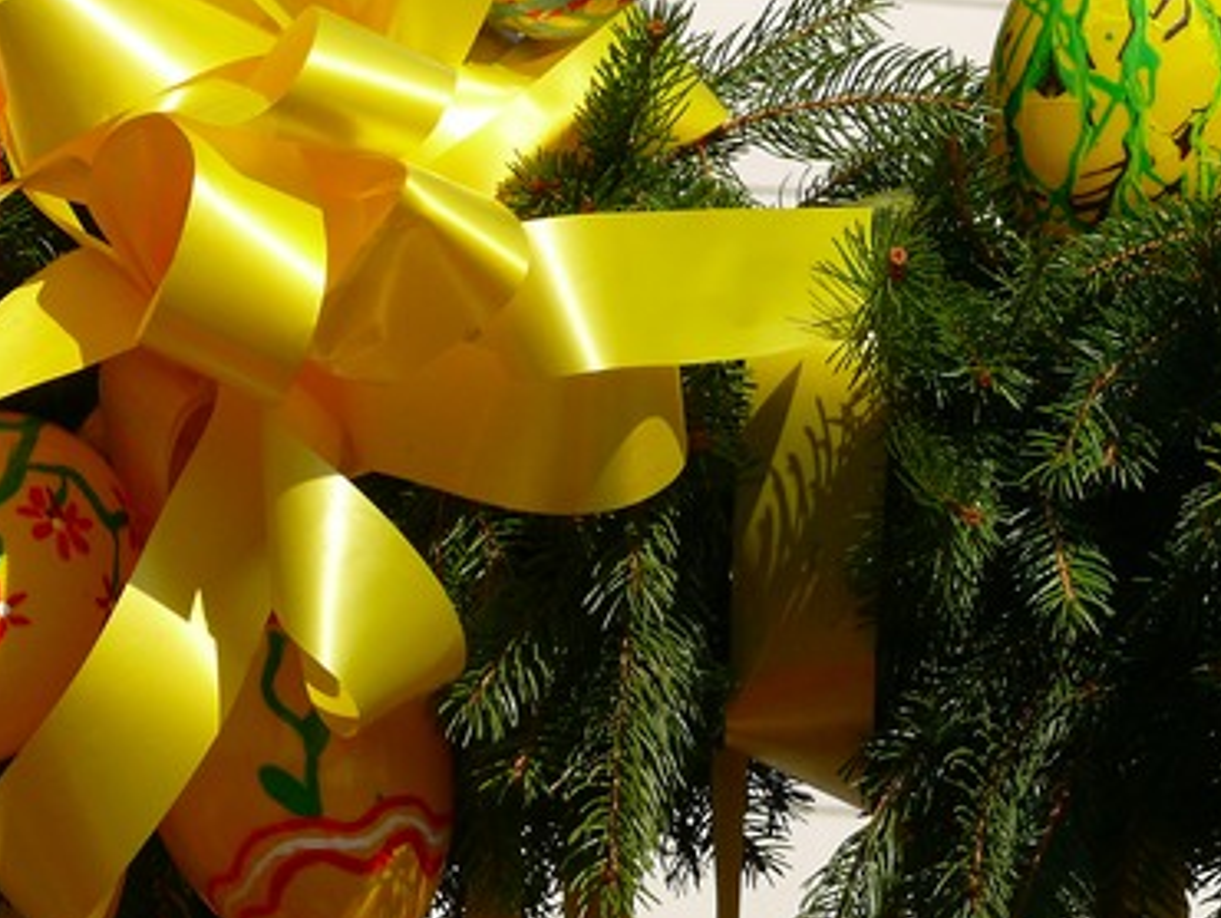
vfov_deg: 6.0
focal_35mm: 249
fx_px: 8789
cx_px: 116
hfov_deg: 7.9
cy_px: 416
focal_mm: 26.1
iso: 100
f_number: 5.6
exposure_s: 1/250
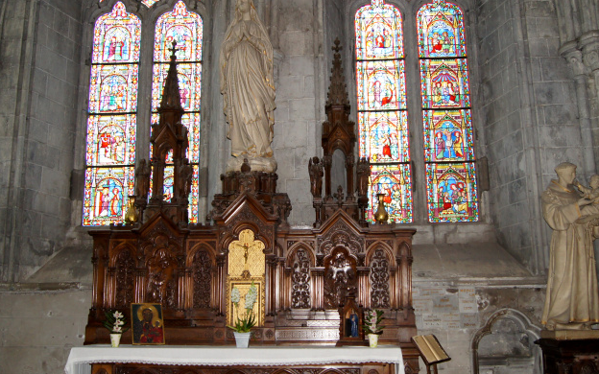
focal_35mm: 30
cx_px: 316
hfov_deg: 62.9
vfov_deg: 41.8
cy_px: 176
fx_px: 490
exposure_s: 1/60
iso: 500
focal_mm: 18
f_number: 4
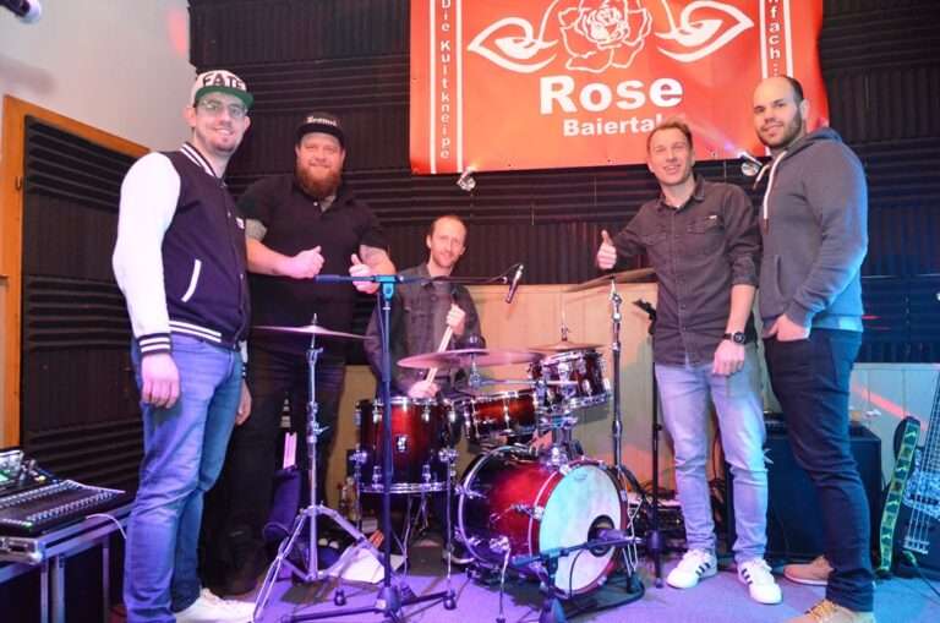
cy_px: 312
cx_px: 470
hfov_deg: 67.5
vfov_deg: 47.8
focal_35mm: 27
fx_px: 704
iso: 3200
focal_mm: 18
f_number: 4
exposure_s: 1/60
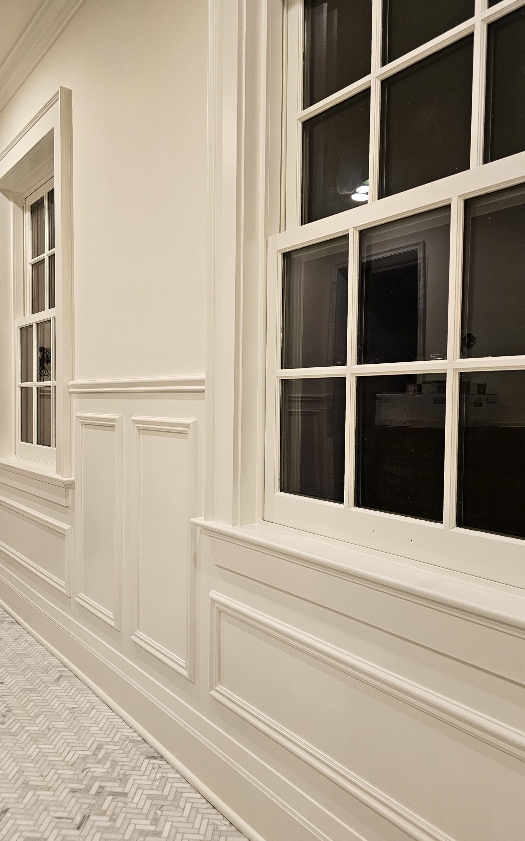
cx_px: 248
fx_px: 572
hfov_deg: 49.2
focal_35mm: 25
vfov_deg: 72.6
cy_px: 422
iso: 320
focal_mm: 6.3
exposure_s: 1/120
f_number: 1.7
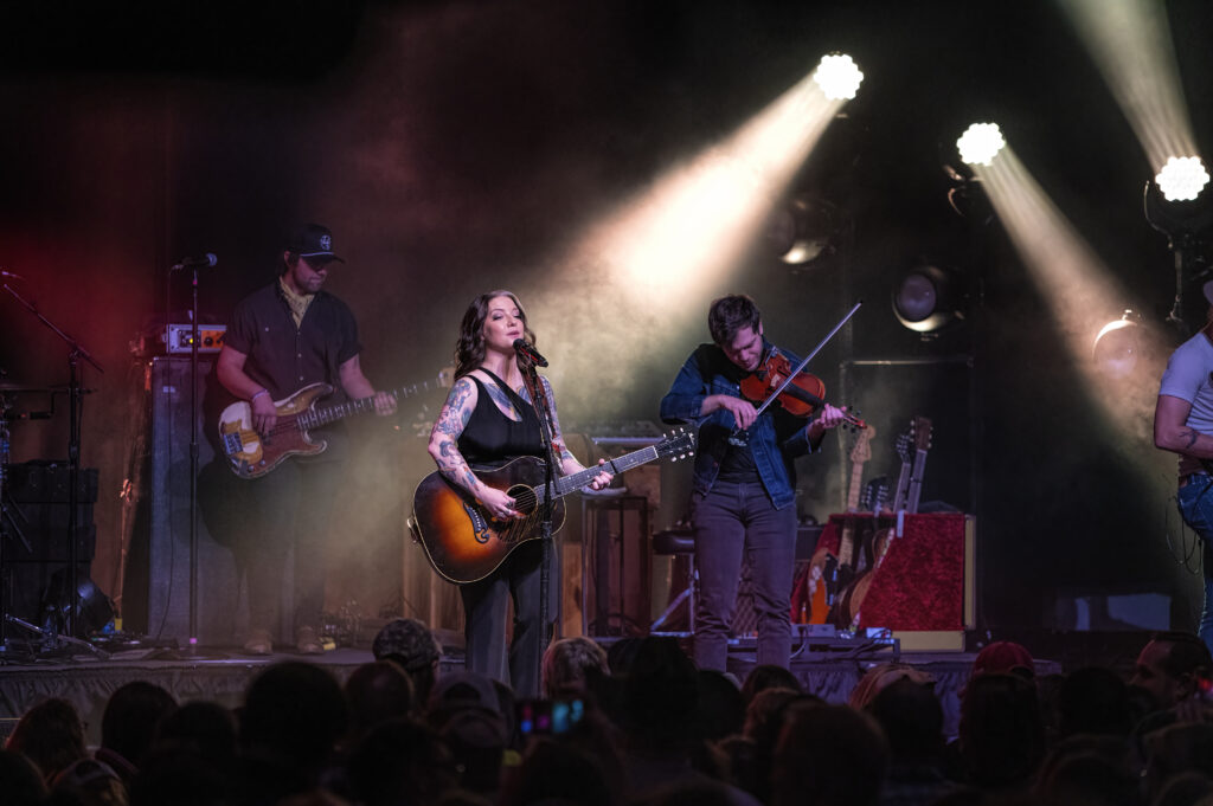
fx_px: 4882
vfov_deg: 9.4
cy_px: 403
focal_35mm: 145
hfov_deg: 14.2
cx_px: 606
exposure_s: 1/400
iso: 2500
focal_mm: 145
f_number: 2.8
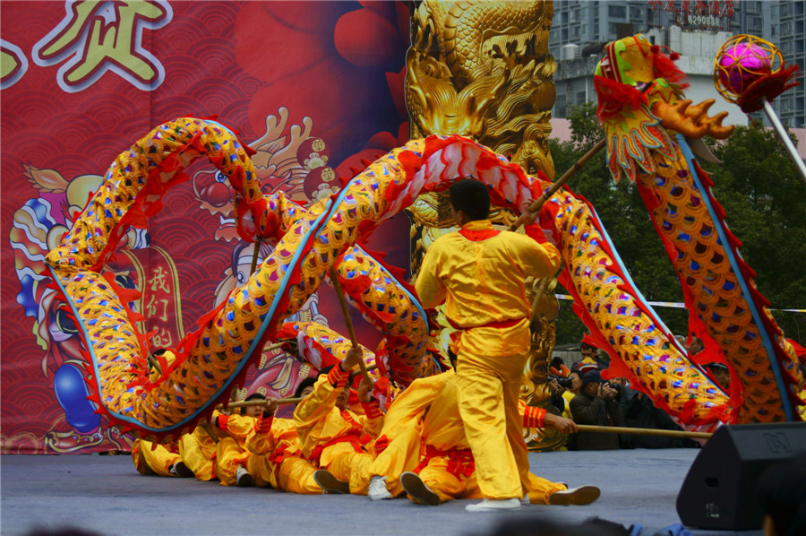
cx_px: 403
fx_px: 2516
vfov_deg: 12.2
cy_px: 268
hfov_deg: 18.2
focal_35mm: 112
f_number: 4.5
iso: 200
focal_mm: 75
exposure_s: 1/800
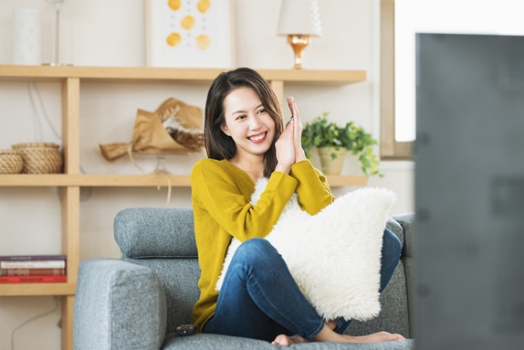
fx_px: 1703
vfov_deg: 11.7
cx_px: 274
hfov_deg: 17.5
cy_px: 182
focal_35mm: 117
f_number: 2
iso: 400
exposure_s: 1/160
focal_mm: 105
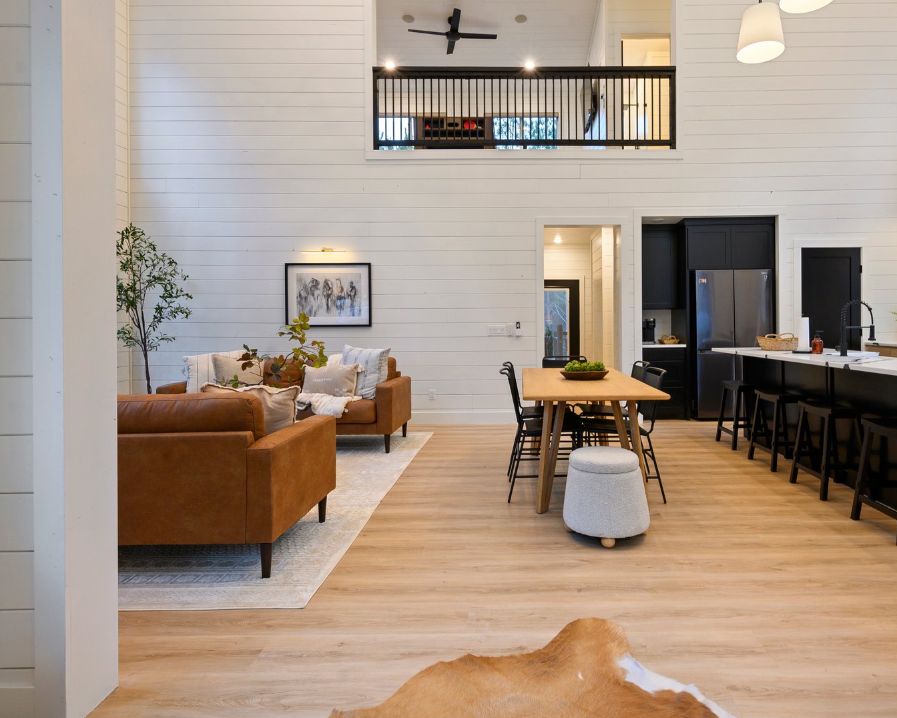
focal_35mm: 20
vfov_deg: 67.9
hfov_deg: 79.8
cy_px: 317
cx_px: 520
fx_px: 531
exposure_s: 1/6
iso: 400
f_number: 9
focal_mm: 14
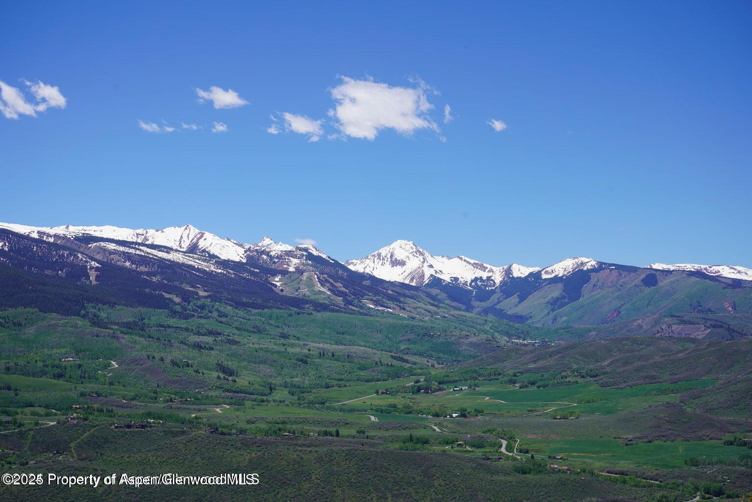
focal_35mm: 70
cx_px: 376
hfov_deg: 28.8
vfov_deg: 19.5
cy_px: 251
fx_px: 1462
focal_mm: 70
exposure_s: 1/200
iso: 100
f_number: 11
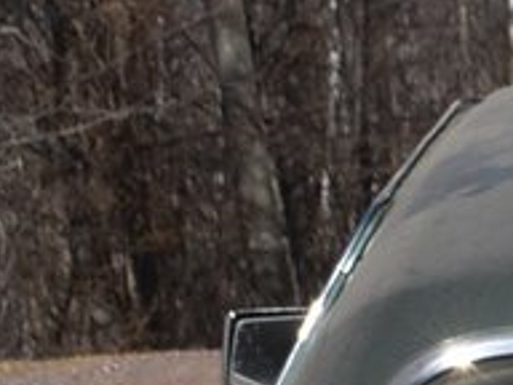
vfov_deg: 4.6
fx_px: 4550
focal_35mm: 307
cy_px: 1215
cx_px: 1400
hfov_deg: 6.1
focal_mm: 24
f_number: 10
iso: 100
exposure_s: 1/400
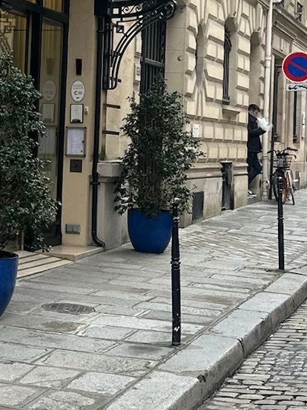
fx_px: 1052
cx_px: 67
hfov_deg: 16.5
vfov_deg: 21.8
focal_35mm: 89
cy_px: 101
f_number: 1.78
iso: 80
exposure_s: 1/289
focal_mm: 6.86
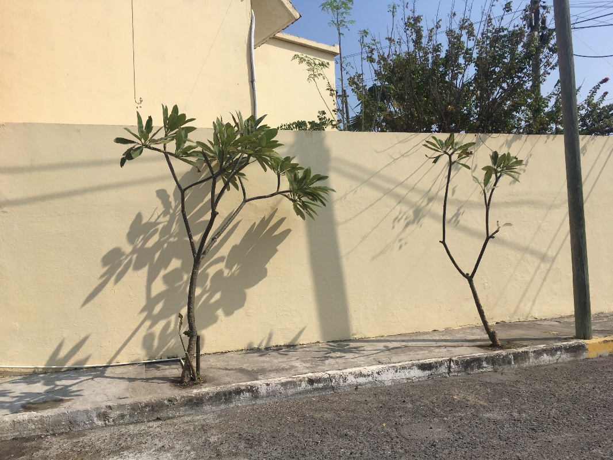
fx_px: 514
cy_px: 230
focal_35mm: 29
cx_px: 306
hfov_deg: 61.6
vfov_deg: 48.2
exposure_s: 1/3205
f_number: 2.2
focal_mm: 4.15
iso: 25
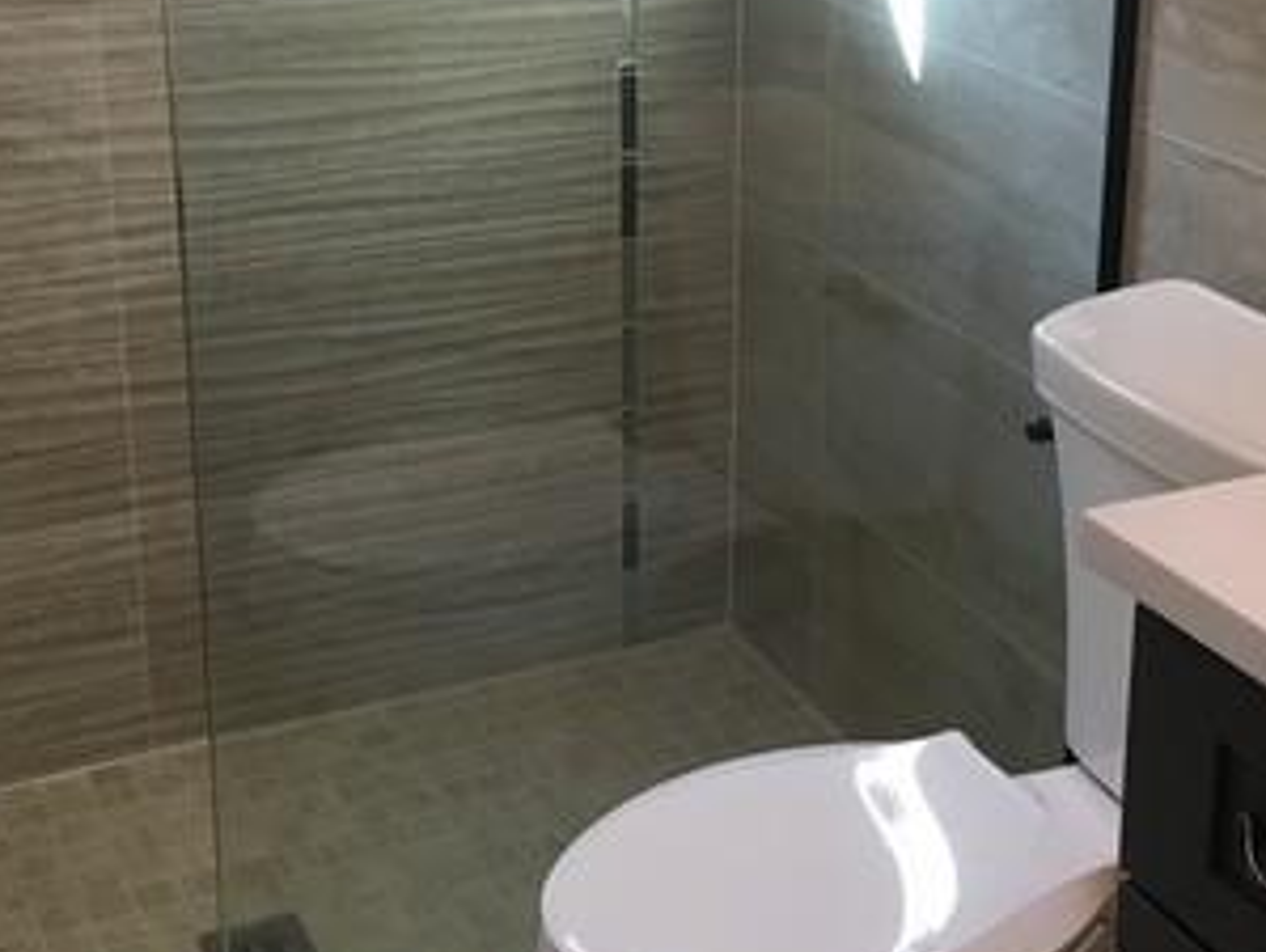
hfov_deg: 31.0
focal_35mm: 62
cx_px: 826
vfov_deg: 23.5
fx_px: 2270
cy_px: 271
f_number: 2.2
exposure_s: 1/30
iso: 125
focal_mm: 4.15
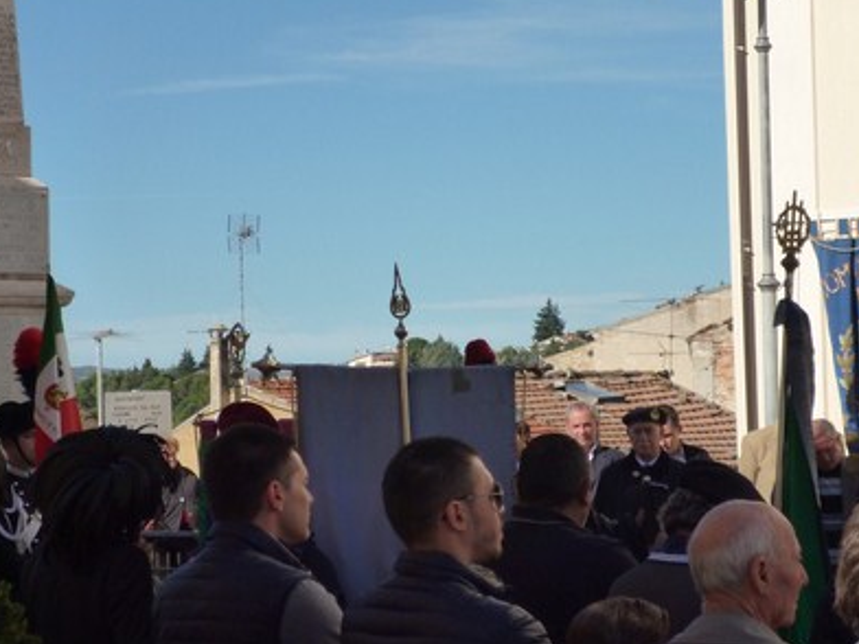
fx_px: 2754
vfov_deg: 13.3
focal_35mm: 111
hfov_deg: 17.7
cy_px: 380
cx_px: 482
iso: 160
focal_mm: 15.5
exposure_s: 1/400
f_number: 5.8
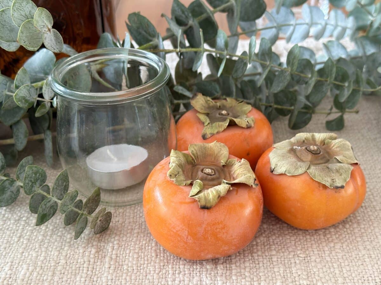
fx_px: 528
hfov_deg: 39.7
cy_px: 142
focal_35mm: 48
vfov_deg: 30.3
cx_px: 190
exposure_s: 1/40
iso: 250
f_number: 1.78
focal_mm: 6.86
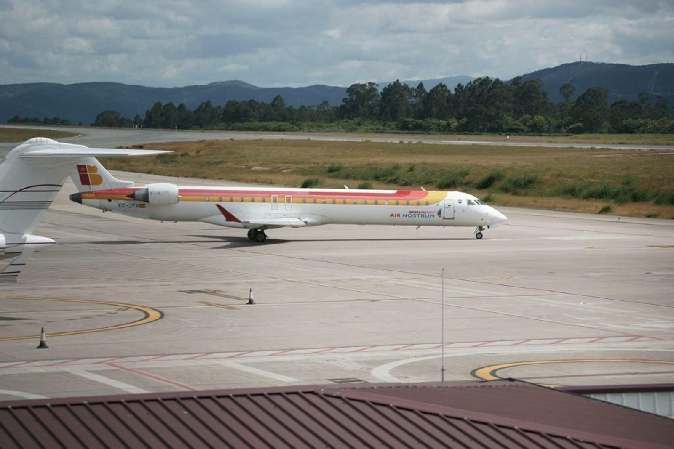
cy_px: 224
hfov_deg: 17.1
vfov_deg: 11.4
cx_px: 337
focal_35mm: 120
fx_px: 2247
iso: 200
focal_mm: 120
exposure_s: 1/2500
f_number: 4.5
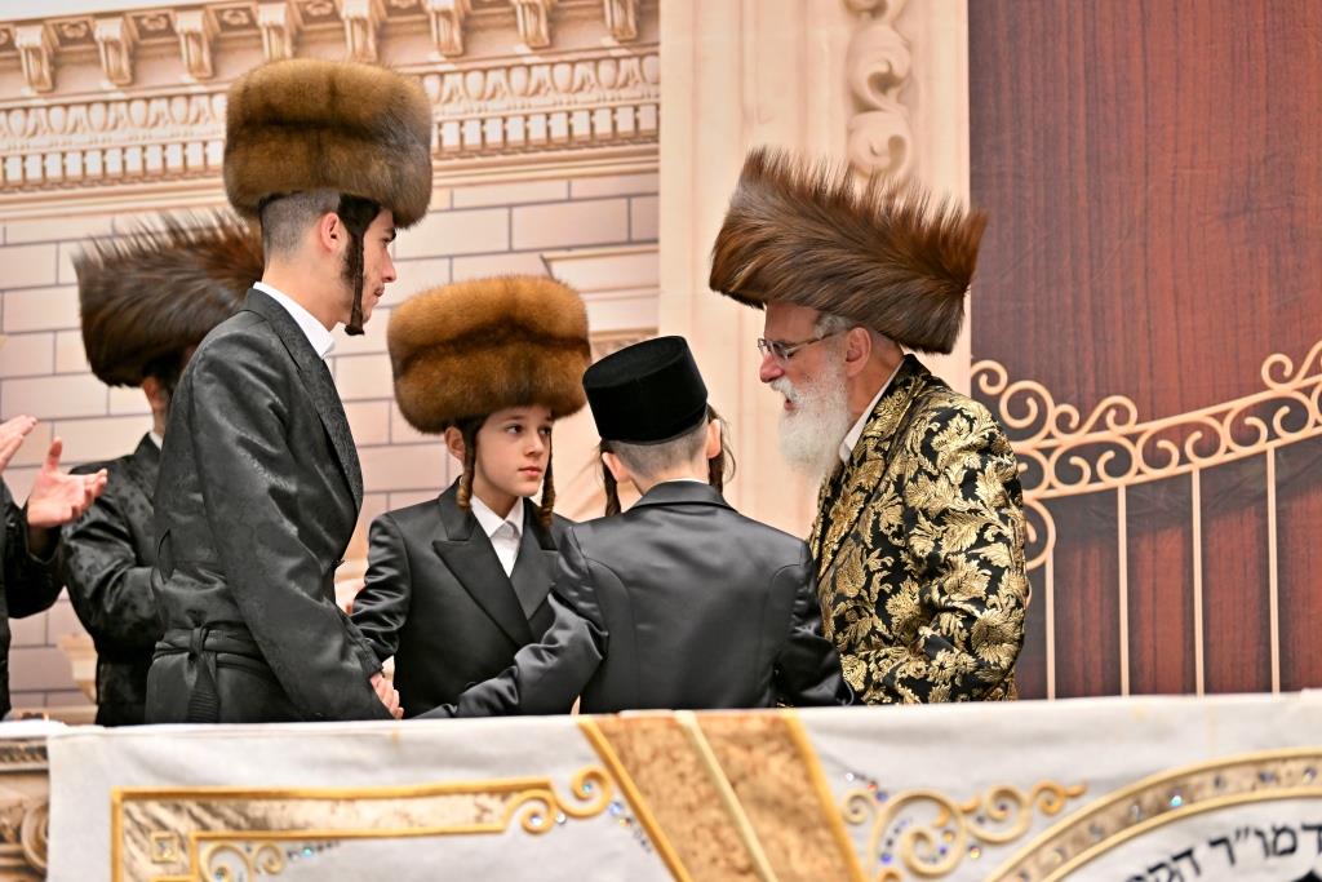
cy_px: 441
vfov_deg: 12.2
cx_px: 661
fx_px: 4113
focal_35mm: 112
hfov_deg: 18.3
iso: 400
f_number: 2.8
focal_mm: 112
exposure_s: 1/250
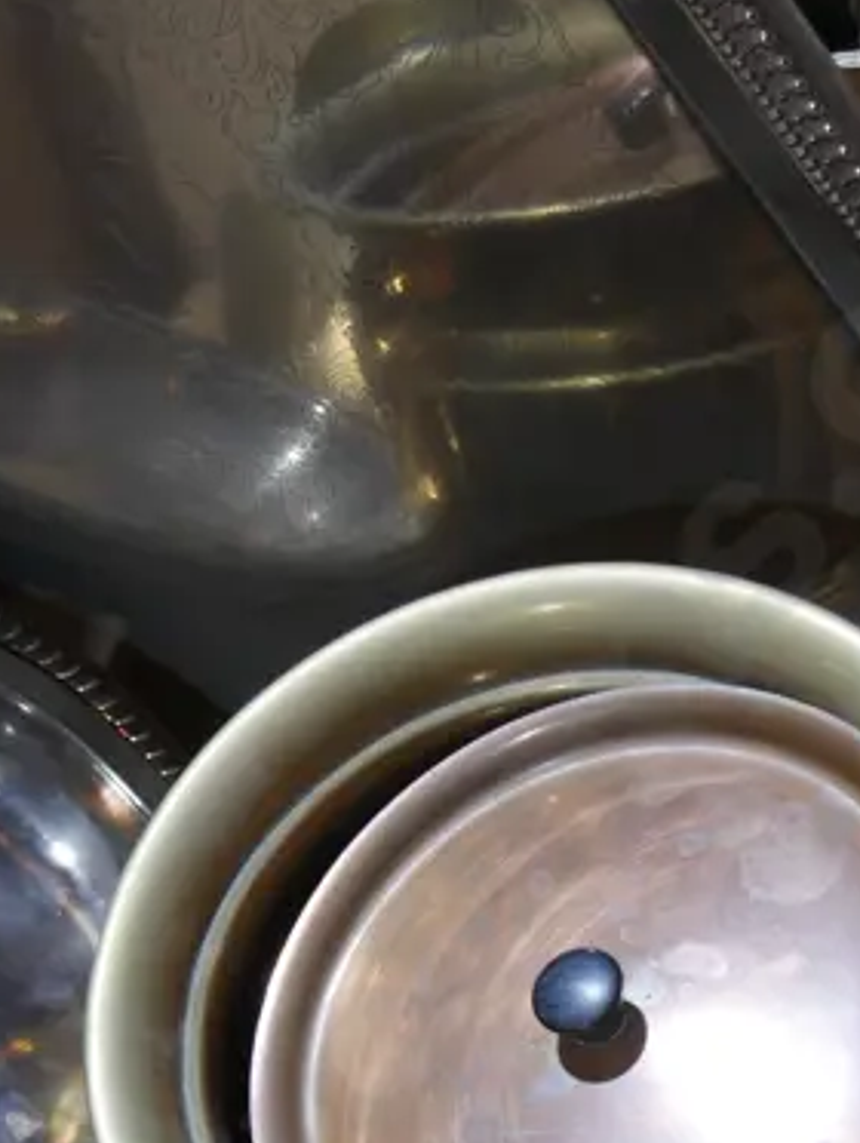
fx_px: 2545
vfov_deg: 24.1
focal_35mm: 77
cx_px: 290
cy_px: 1161
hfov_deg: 19.1
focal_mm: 14
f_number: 3.5
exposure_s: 1/60
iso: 250
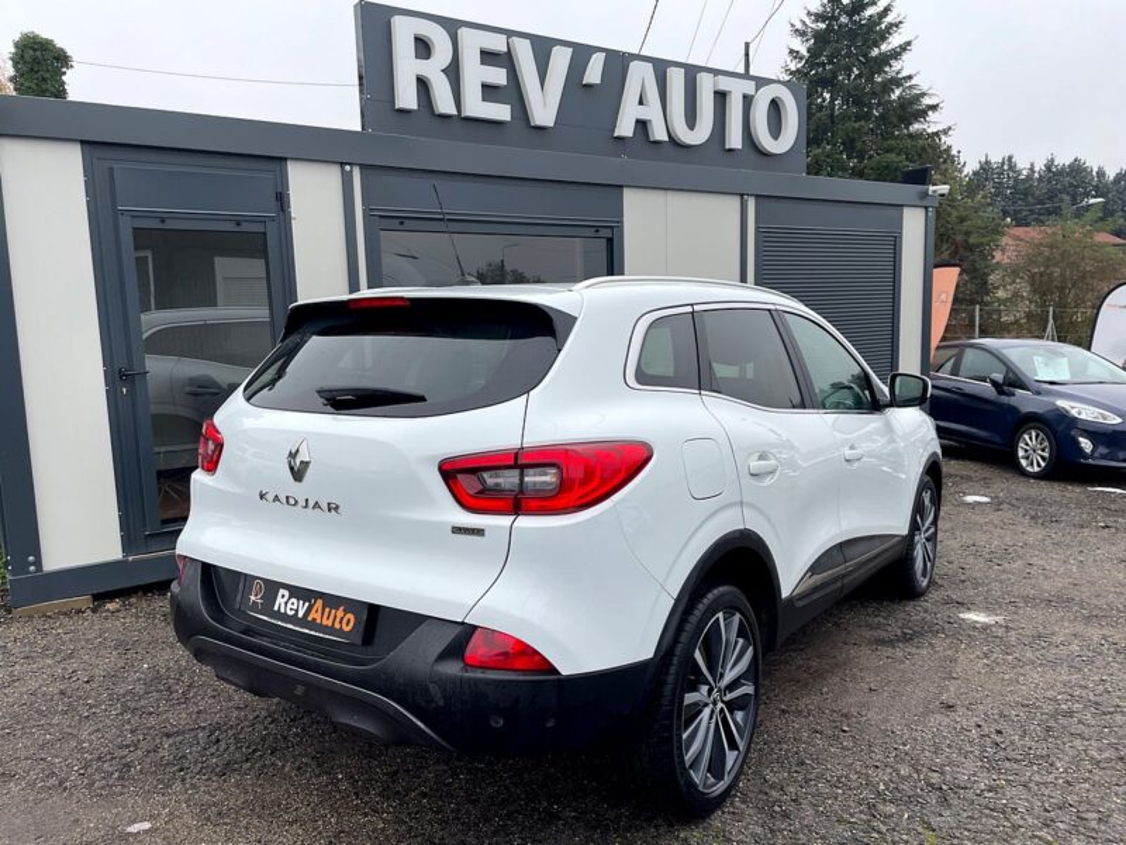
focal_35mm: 26
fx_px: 846
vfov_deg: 53.1
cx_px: 563
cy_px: 422
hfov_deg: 67.3
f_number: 1.6
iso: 32
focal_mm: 4.2
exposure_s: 1/543
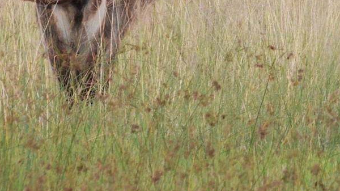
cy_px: -29
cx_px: 414
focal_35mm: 1255
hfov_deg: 1.7
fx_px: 11310
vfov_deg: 1.0
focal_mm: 300
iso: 2500
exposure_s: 1/1600
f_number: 10
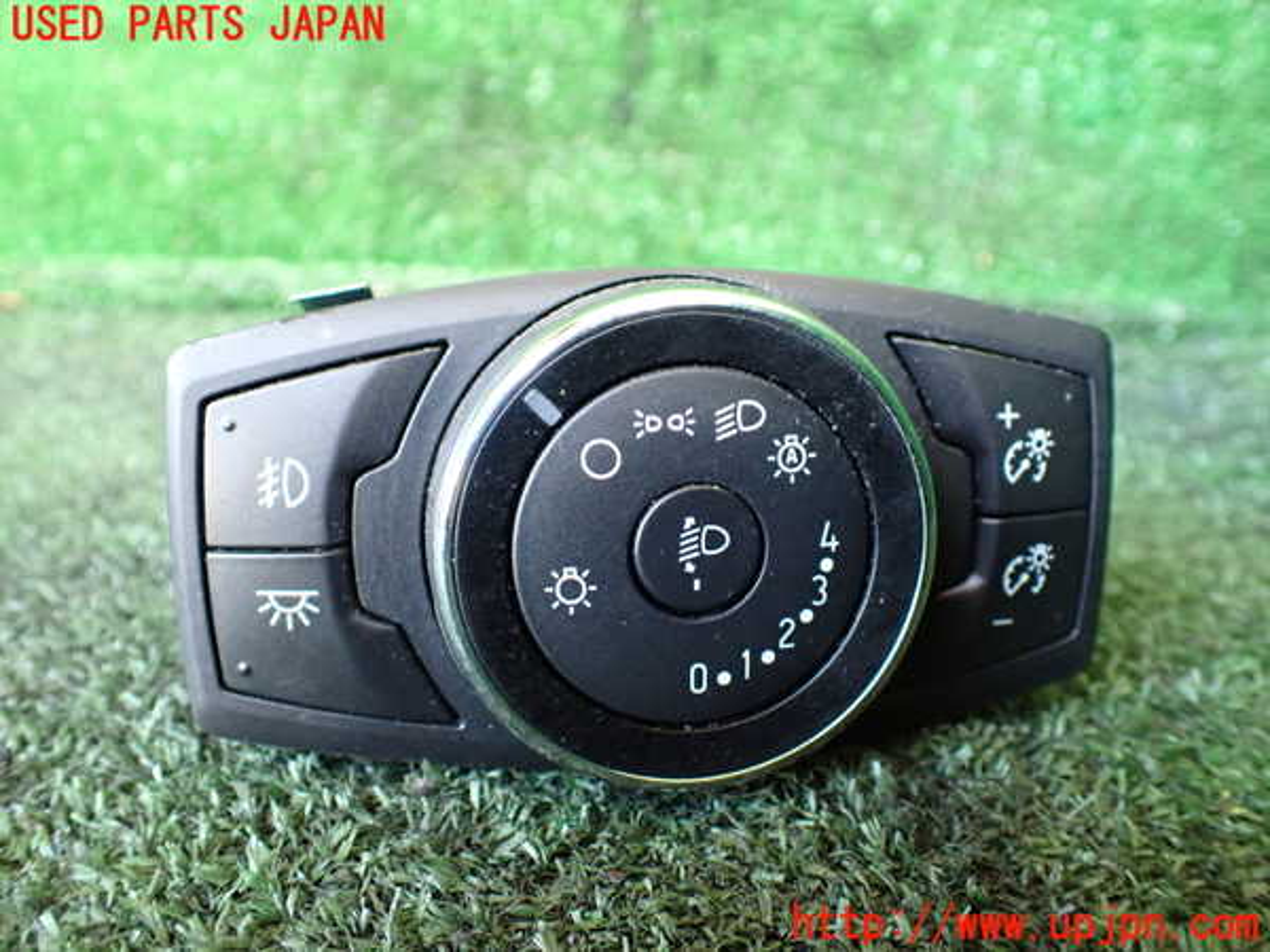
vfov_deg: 46.8
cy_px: 476
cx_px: 635
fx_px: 1101
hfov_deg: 60.0
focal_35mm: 30
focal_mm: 5.4
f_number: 2.3
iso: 800
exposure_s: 1/50
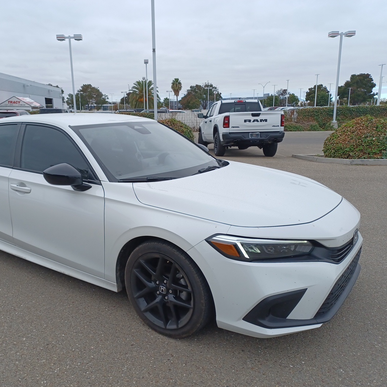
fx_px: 379
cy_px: 196
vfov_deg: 54.0
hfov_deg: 53.7
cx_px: 156
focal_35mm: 30
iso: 33
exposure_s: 1/248
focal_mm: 4.6
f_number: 1.8
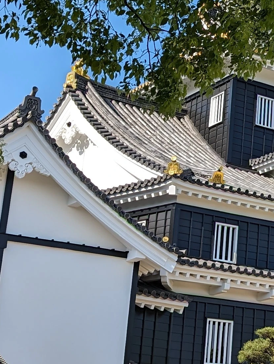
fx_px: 937
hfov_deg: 15.6
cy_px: 111
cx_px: 384
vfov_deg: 21.9
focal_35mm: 89
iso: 21
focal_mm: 6.9
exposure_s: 1/1119
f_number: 1.68
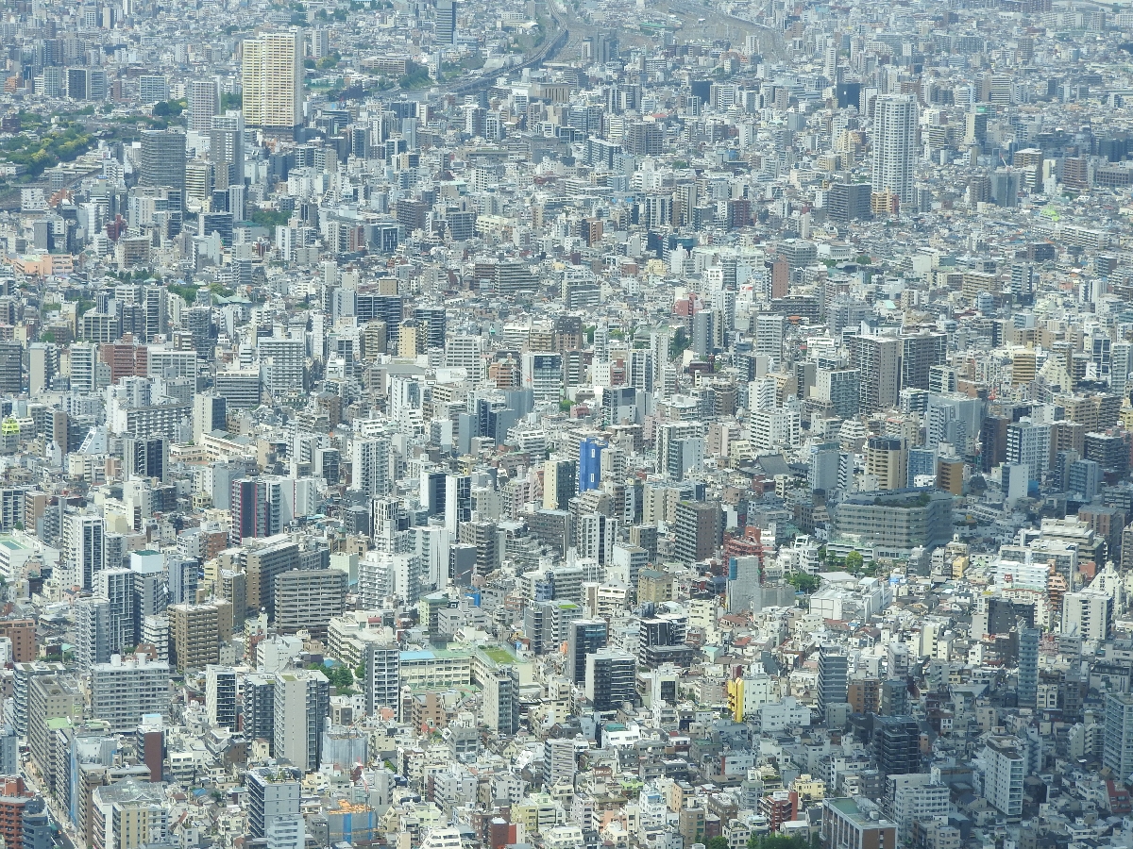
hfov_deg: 17.1
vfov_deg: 12.9
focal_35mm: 115
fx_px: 3764
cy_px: 424
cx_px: 566
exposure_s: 1/500
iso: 100
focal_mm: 20.6
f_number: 5
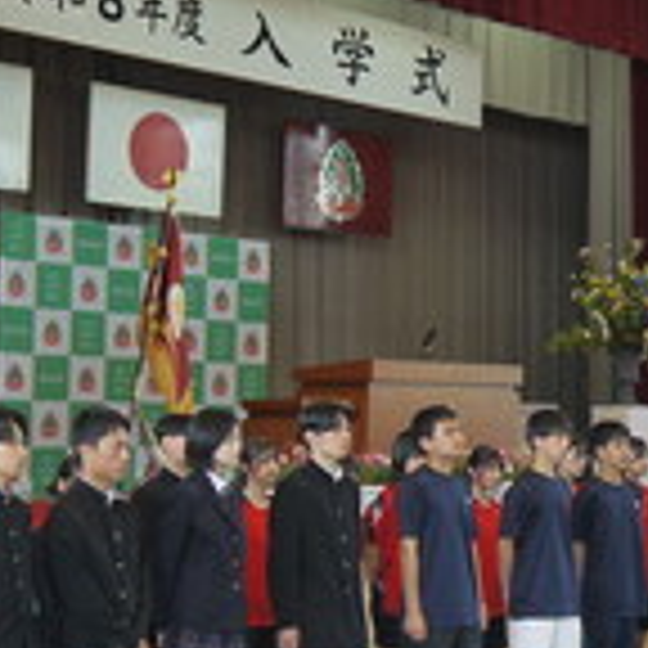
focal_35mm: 100
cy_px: 292
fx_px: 2118
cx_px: 716
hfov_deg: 16.8
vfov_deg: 17.4
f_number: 3.9
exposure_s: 1/50
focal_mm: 17
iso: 400
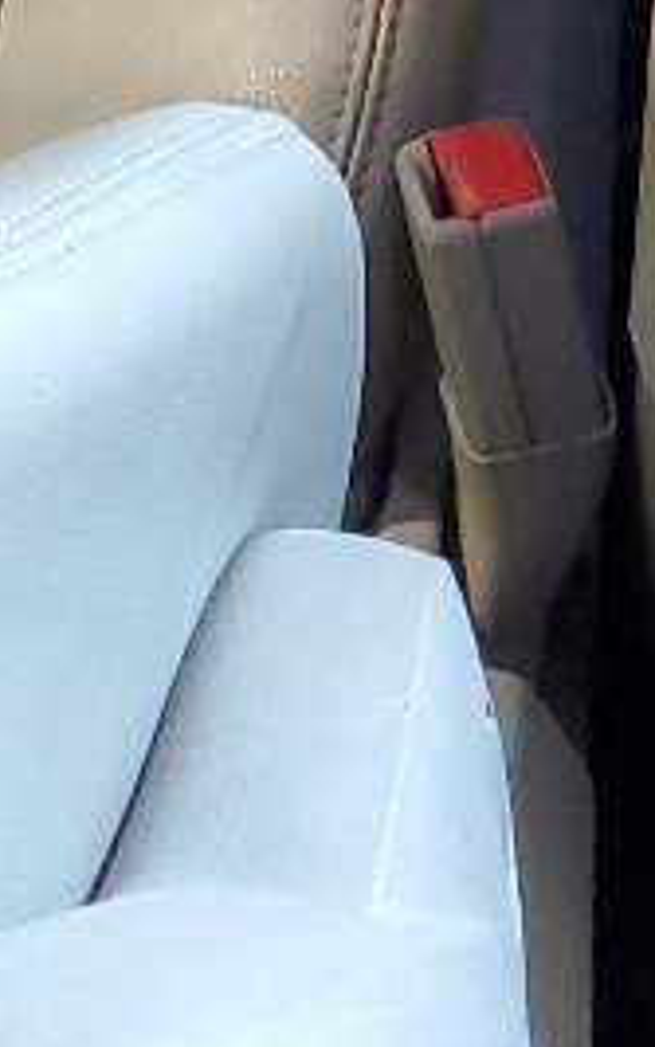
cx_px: 1126
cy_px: -914
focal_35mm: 165
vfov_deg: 11.6
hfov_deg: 7.7
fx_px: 4710
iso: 292
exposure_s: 1/24
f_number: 1.5
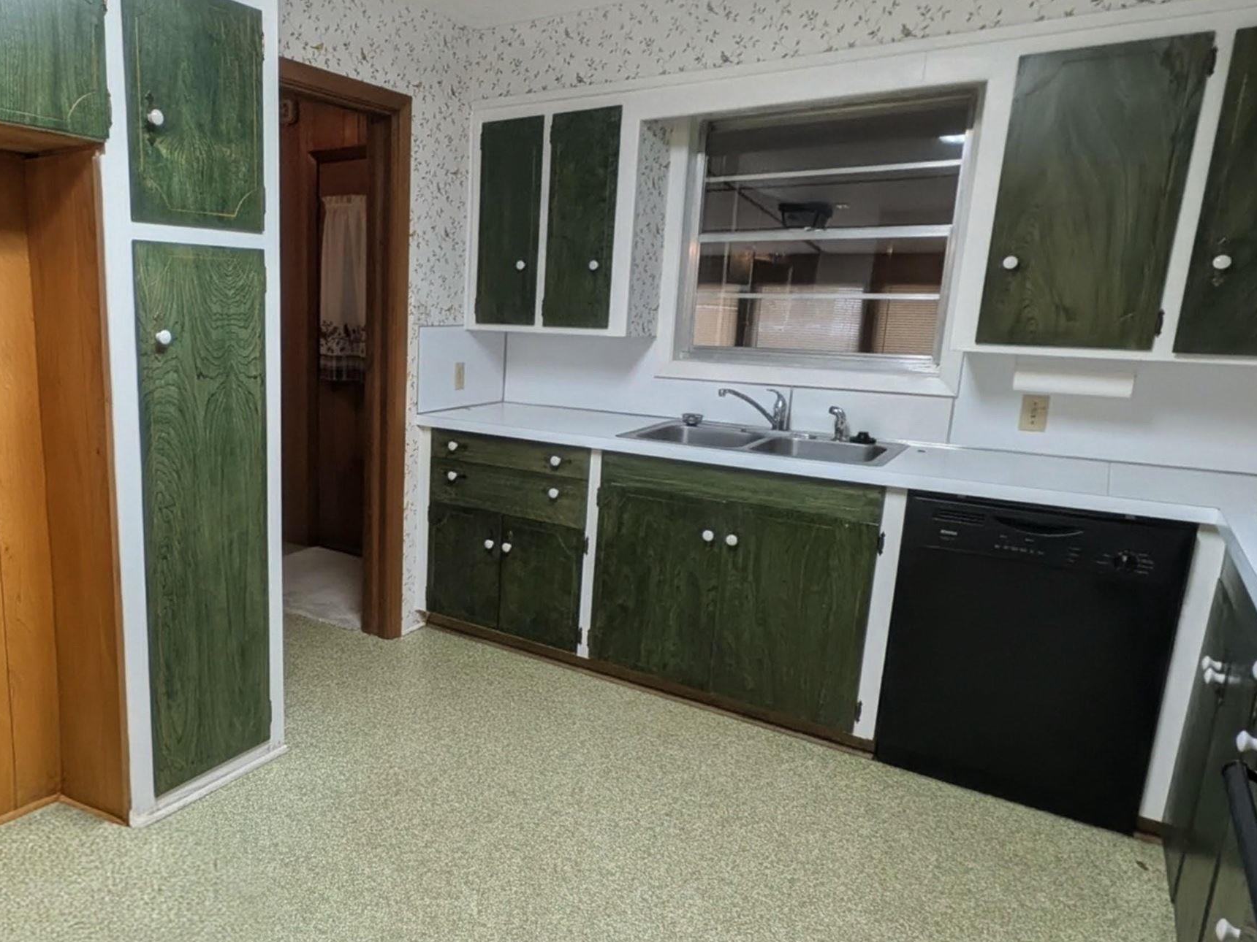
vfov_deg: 54.9
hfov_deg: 67.0
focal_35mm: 25
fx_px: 908
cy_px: 478
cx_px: 395
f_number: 2.2
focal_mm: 1.85
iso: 143
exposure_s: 1/60
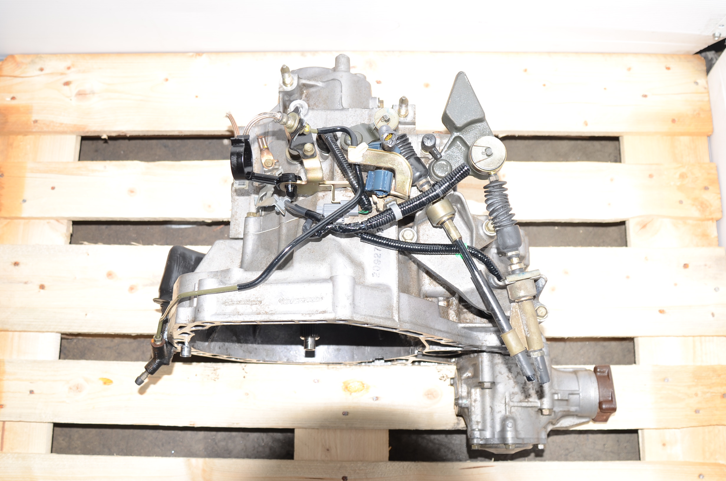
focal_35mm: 36
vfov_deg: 36.7
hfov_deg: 53.2
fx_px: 724
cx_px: 363
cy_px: 240
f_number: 4.5
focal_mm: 24
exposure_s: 1/100
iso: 100
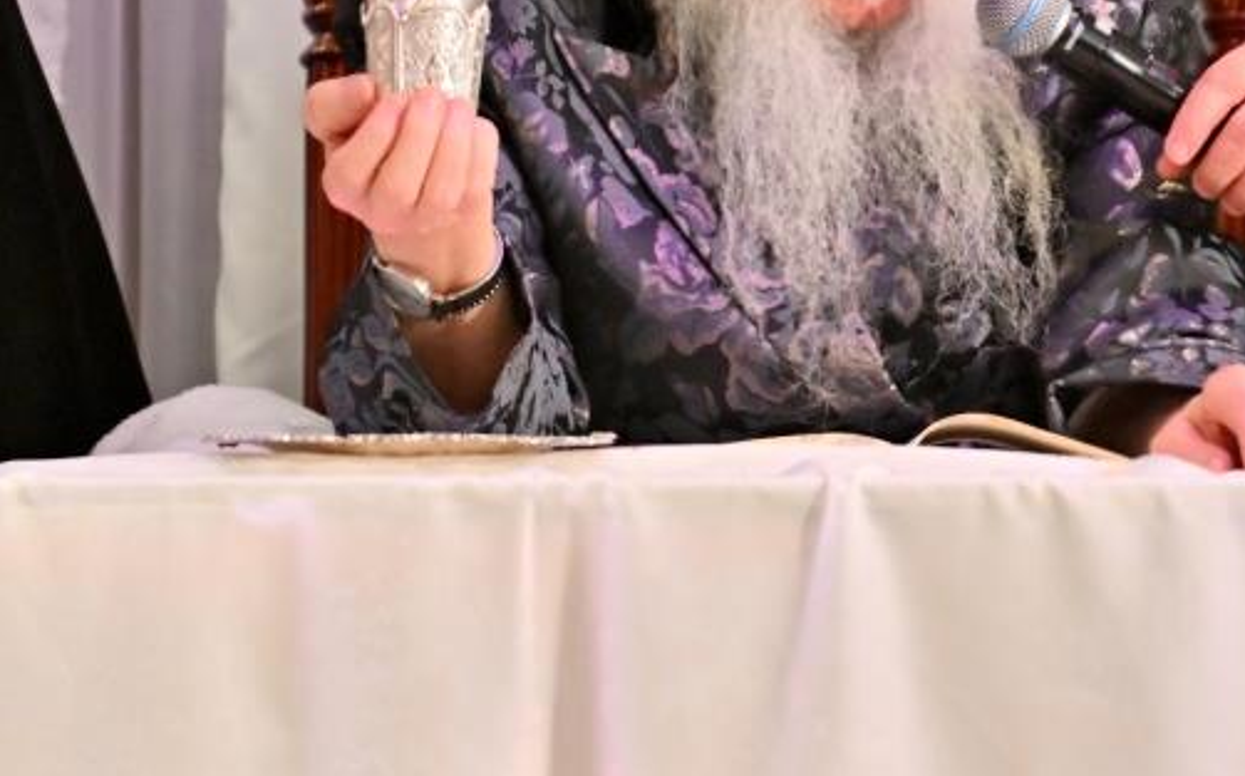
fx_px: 21158
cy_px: -37
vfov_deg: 2.1
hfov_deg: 3.4
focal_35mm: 624
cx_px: 990
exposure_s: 1/160
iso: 800
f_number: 2.8
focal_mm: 200
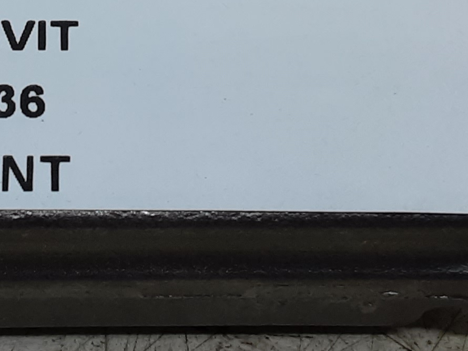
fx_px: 1339
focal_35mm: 99
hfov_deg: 19.4
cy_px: -10
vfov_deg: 14.7
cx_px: 34
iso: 50
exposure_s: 1/50
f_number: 1.9
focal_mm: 2.91
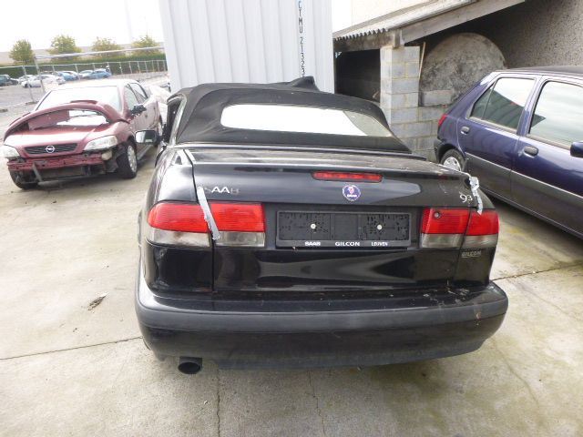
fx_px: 421
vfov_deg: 54.9
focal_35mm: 25
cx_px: 292
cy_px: 218
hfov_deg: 69.4
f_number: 3.9
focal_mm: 4.5
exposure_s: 1/250
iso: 200
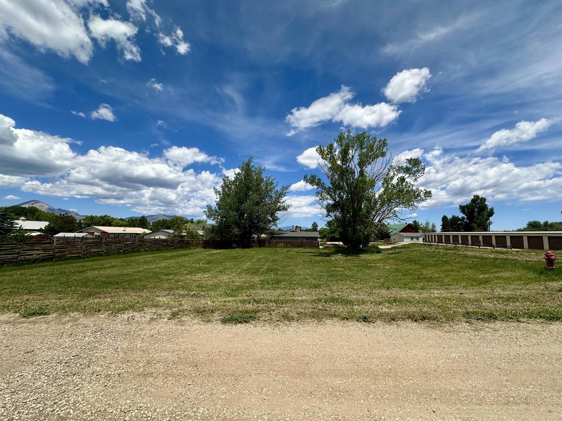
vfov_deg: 85.7
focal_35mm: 14
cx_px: 281
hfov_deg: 102.1
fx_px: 227
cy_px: 210
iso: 50
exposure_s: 1/2451
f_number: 2.2
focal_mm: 2.22
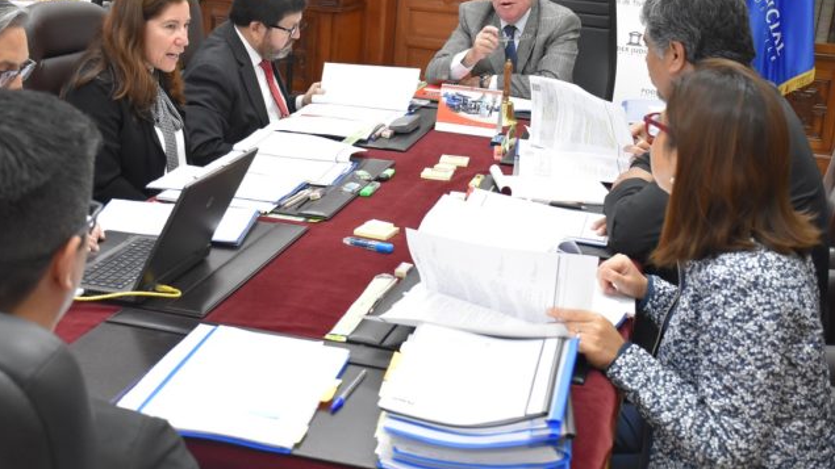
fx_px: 1262
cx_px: 375
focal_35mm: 57
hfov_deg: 36.6
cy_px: 175
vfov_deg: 21.0
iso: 2200
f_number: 5
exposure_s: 1/60
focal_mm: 30
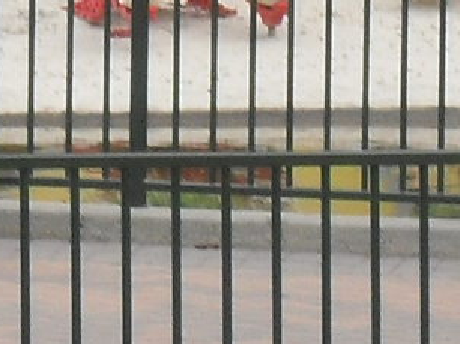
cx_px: 123
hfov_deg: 2.7
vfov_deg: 2.0
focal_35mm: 744
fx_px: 9879
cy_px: -385
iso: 100
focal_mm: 18.1
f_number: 5.2
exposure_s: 1/180
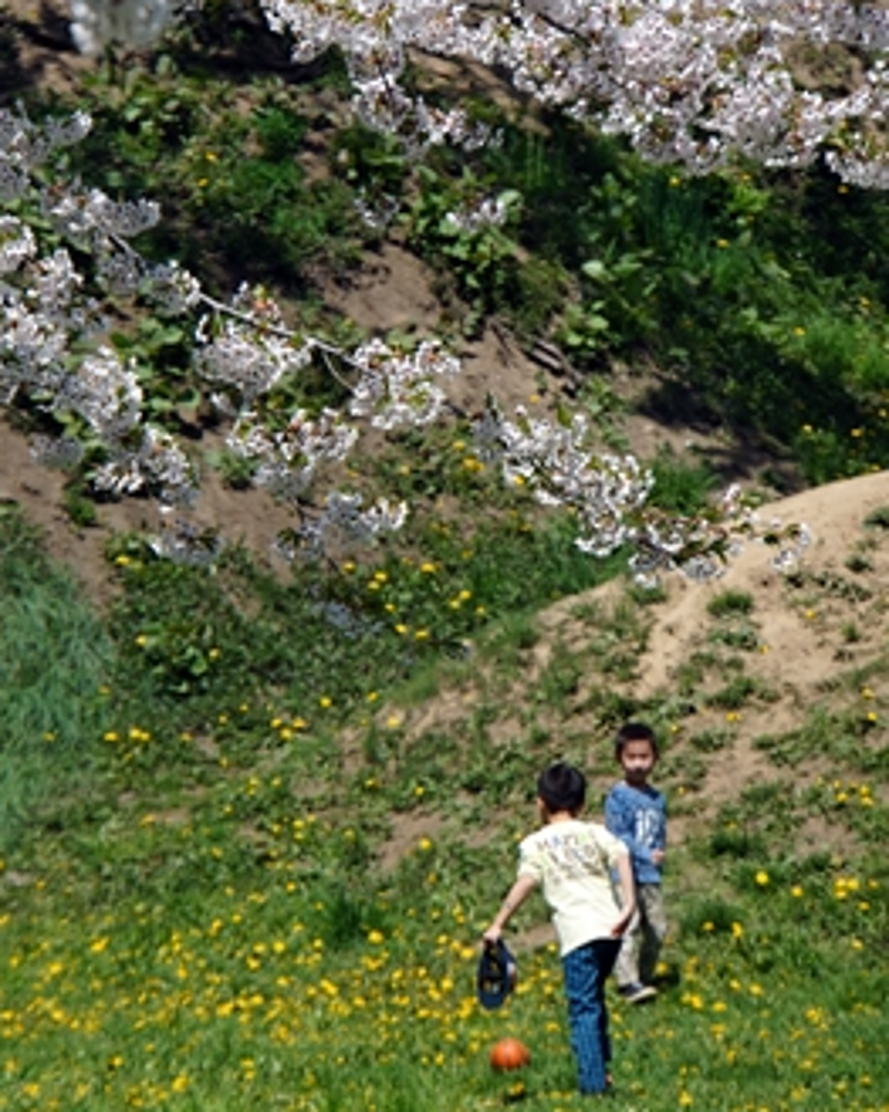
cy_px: 477
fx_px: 10239
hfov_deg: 5.0
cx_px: 446
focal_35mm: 311
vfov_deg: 6.2
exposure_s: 1/320
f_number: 7.1
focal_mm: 182.1
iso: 100
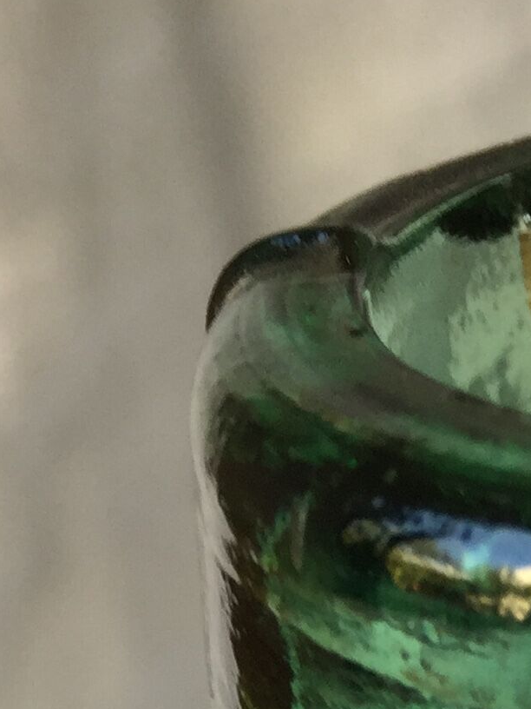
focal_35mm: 116
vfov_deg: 14.6
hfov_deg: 11.8
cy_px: 1325
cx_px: 947
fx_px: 2373
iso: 32
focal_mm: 4.15
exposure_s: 1/50
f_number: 2.2
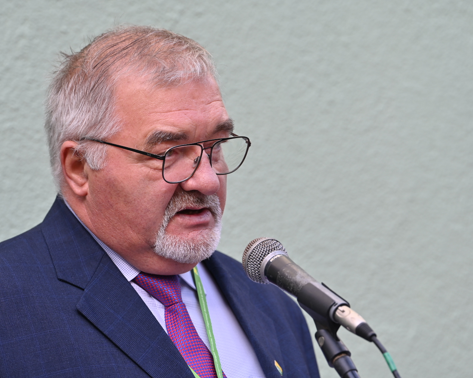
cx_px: 182
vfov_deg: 8.1
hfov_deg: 10.1
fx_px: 2688
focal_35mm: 192
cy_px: 197
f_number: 5
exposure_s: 1/200
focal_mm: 160
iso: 125
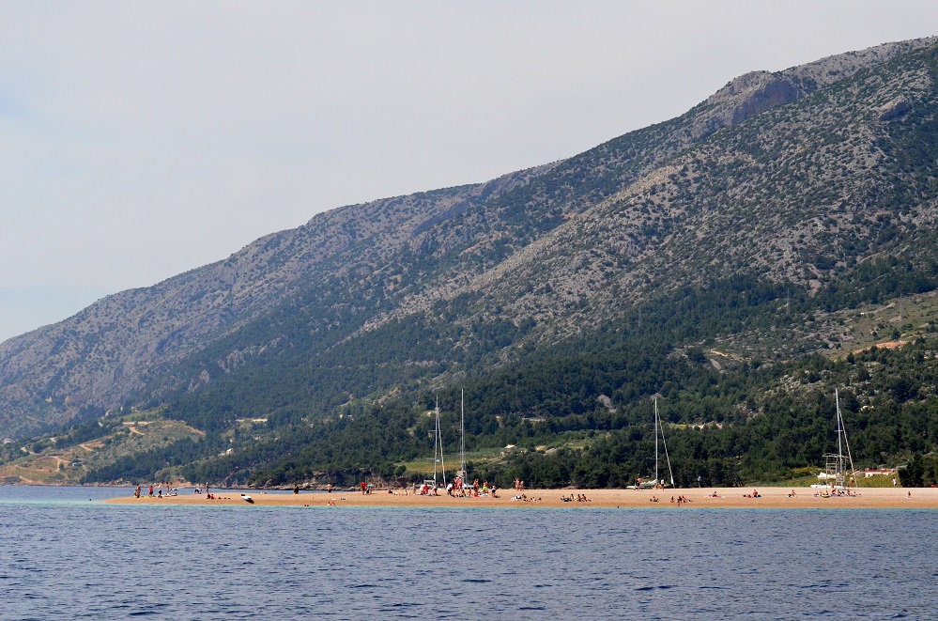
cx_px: 469
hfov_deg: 19.5
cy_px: 310
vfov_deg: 13.0
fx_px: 2729
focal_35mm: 105
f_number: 6.3
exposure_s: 1/8000
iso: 1800
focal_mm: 70
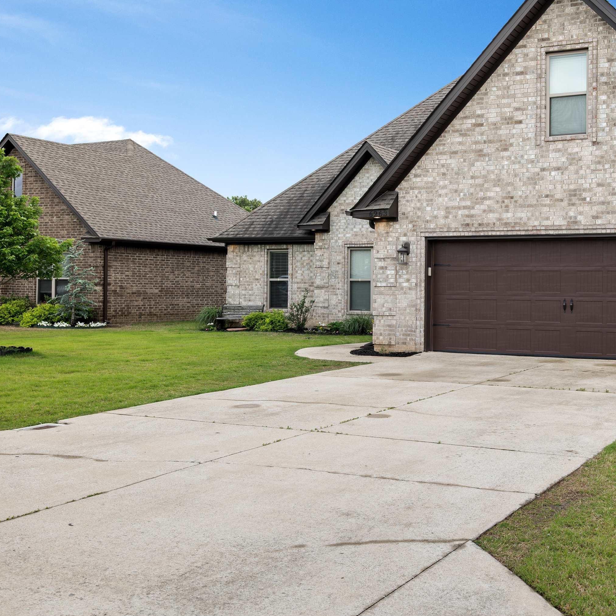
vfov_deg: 37.6
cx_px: 457
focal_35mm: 45
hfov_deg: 36.7
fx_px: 906
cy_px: 309
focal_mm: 35
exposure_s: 1/100
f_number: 6.3
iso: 320
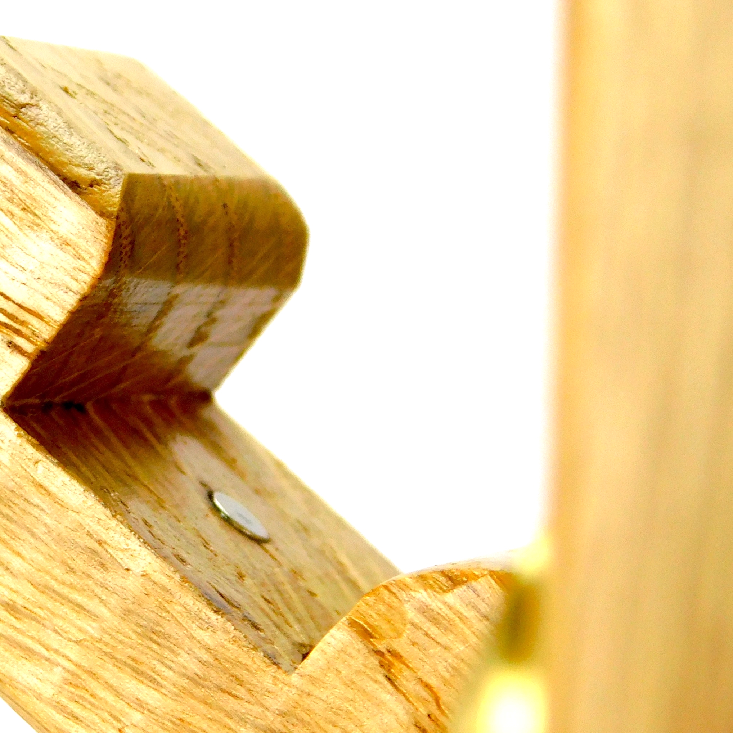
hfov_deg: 10.8
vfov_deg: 10.9
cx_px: -26
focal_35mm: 160
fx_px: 3833
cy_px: 499
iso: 125
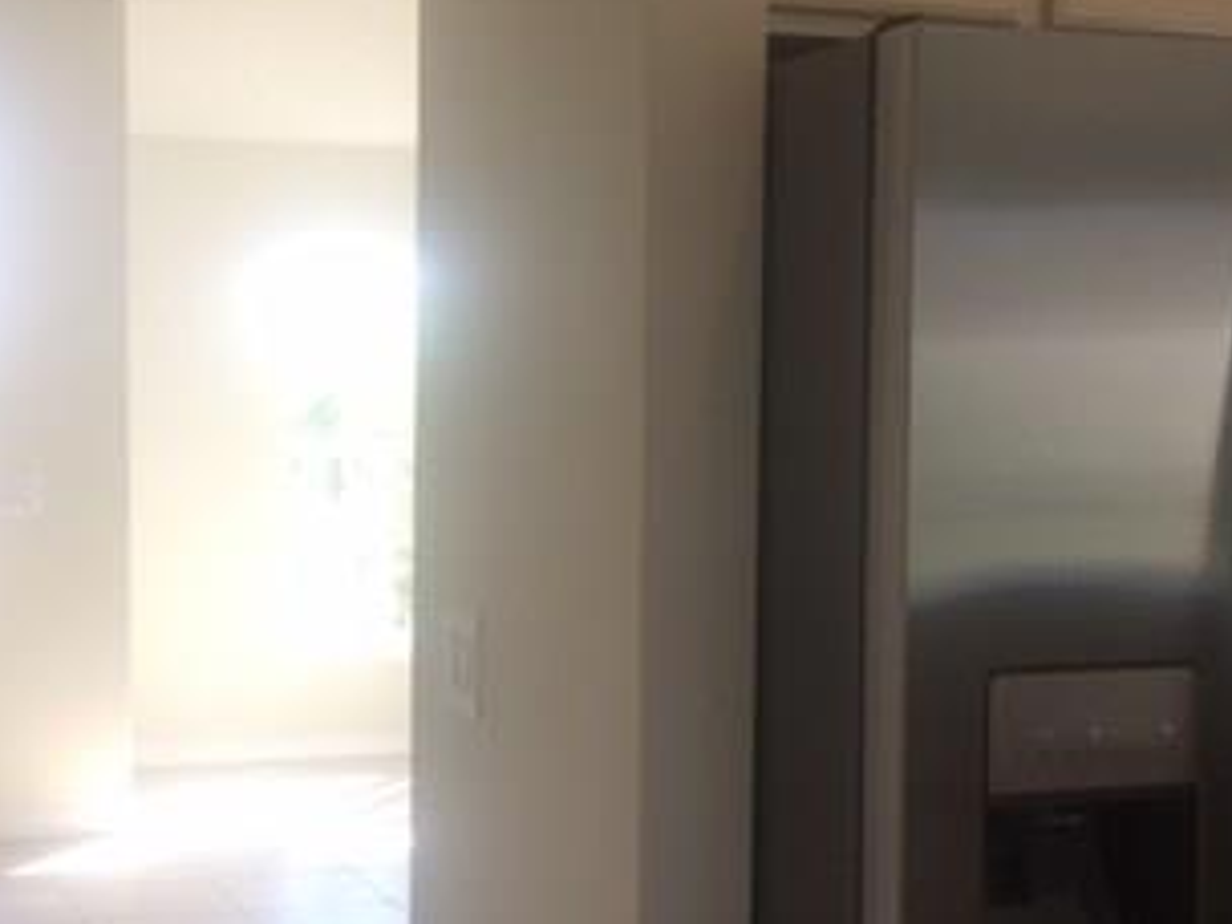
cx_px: 503
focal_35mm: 61
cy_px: 555
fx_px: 2171
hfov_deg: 31.6
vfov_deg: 24.0
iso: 32
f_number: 2.2
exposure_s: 1/60
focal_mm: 4.15
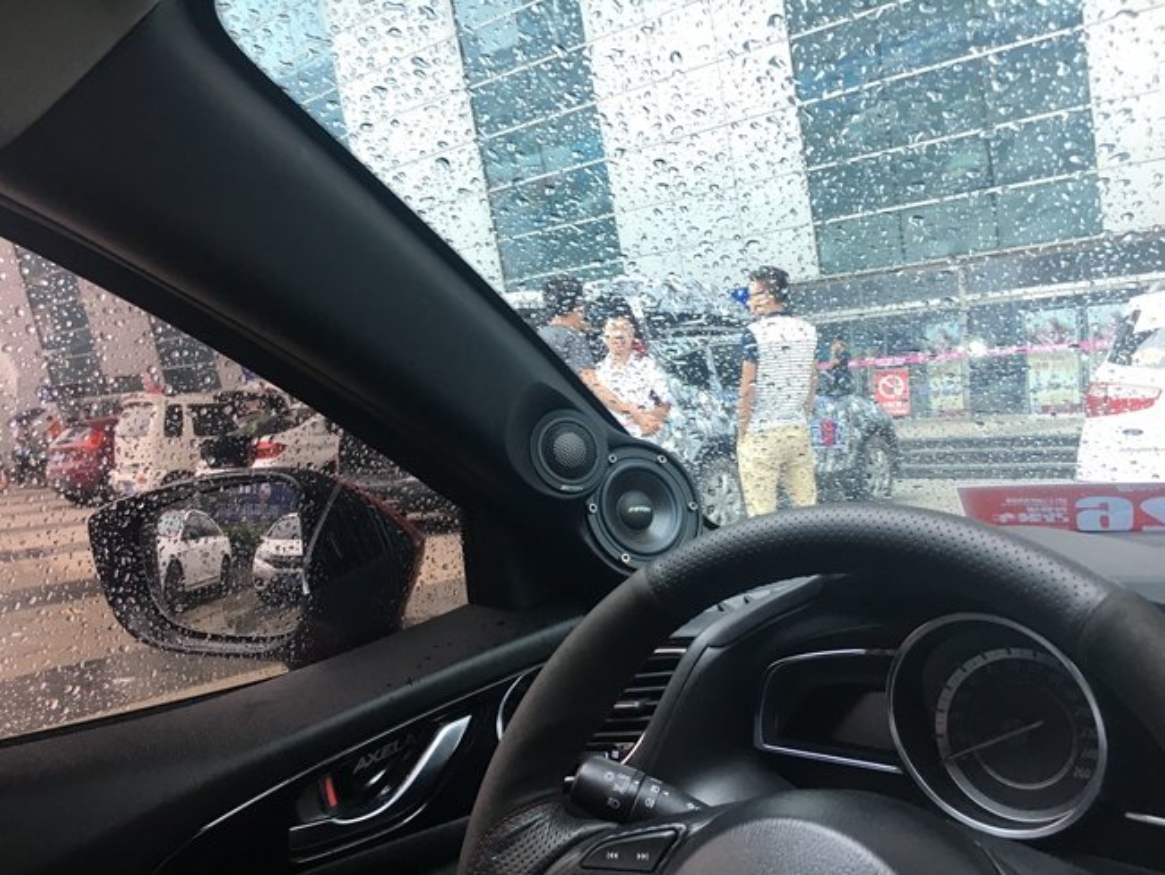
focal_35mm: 29
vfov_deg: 48.3
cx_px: 582
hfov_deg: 61.6
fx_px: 976
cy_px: 438
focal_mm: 4.15
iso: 32
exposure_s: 1/33
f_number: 2.2
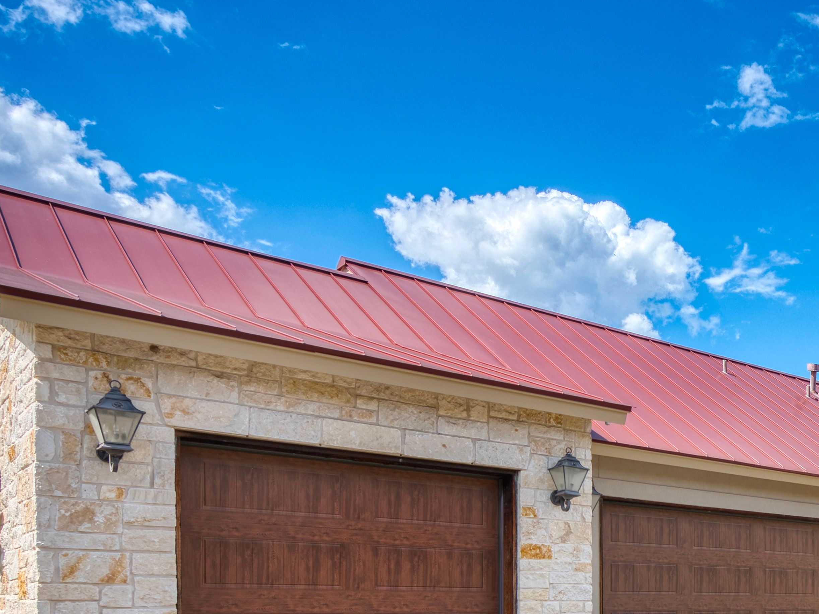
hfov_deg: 42.9
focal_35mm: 38
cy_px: 618
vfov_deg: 34.3
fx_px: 899
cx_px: 801
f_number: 11
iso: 100
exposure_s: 1/25
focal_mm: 16
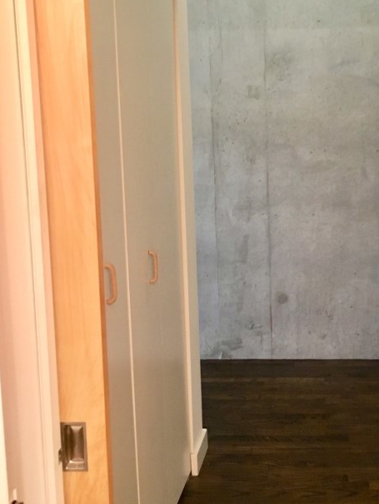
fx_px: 715
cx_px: 302
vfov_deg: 38.8
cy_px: 210
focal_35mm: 49
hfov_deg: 29.0
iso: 200
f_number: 2.2
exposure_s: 1/17
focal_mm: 4.15
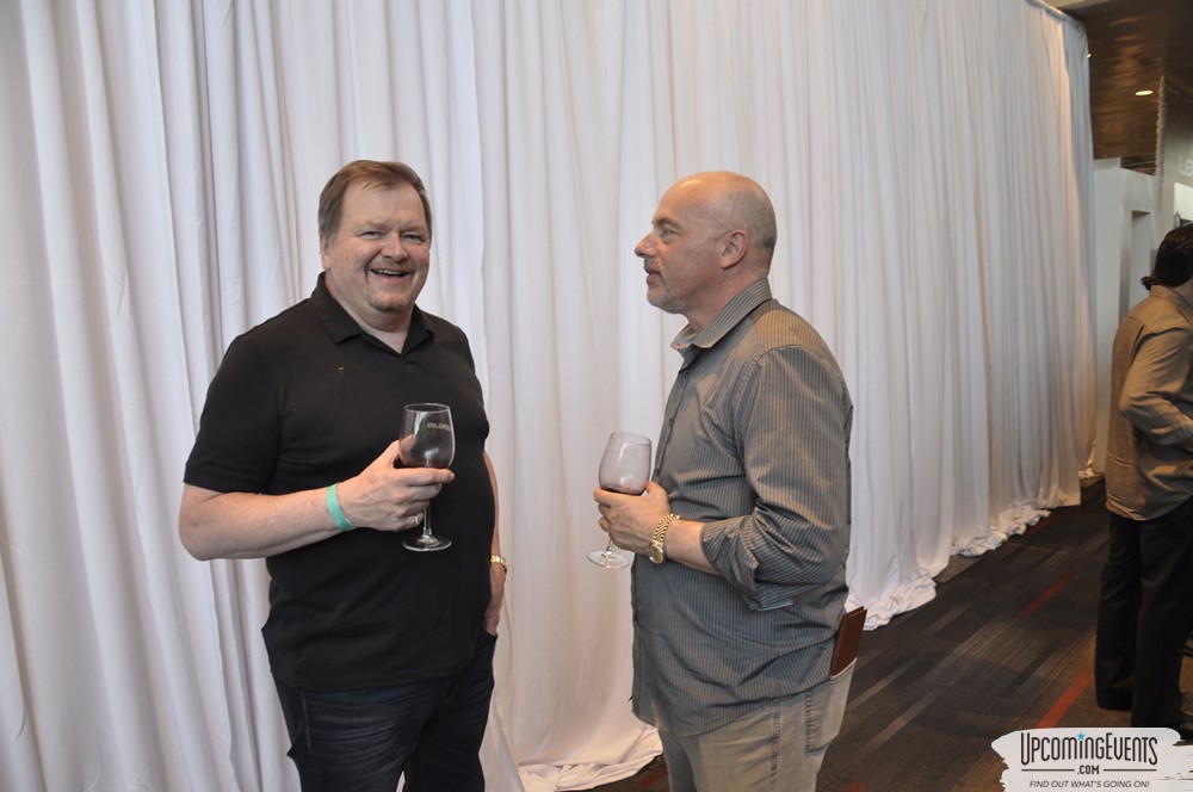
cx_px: 596
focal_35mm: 27
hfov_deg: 67.4
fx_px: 894
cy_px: 396
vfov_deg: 47.8
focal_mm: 18
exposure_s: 1/25
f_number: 5
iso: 400
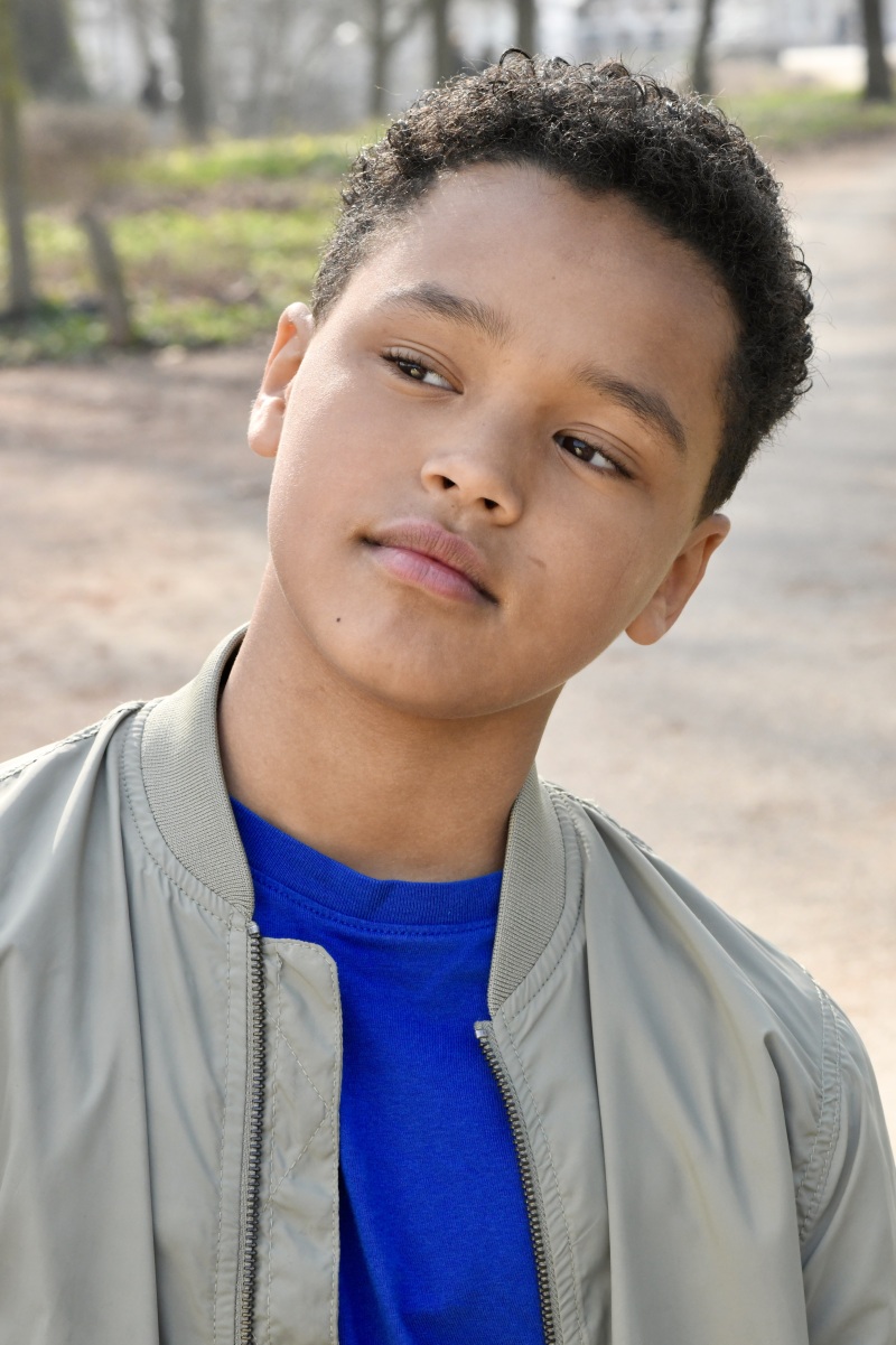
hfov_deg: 13.4
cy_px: 672
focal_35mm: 102
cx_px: 448
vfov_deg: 20.0
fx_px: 3810
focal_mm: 85
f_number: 11
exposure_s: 1/500
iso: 2000
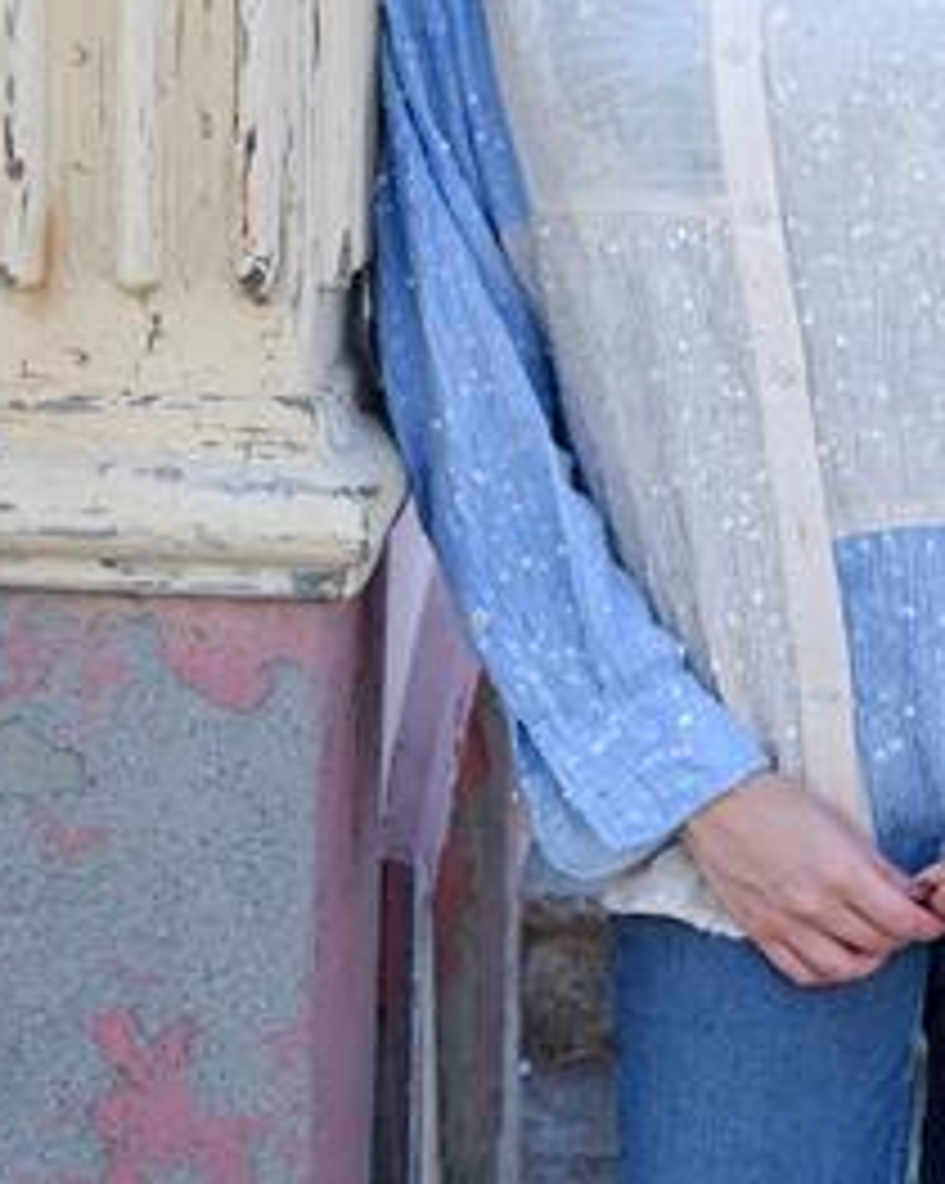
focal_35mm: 109
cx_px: 765
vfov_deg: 17.4
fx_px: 3815
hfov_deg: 14.0
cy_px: 155
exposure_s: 1/280
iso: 320
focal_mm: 70
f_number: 5.6
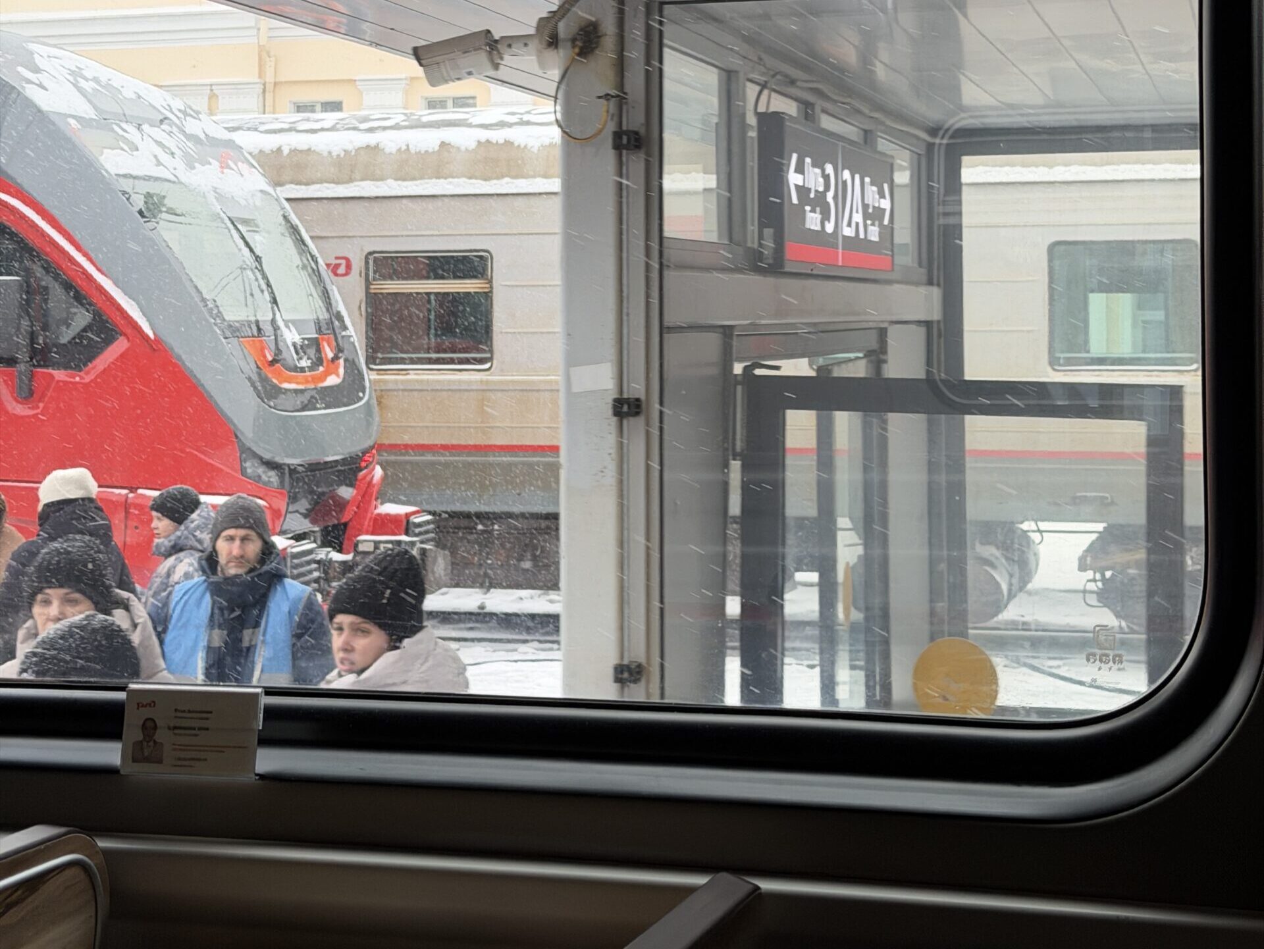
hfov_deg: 39.6
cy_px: 474
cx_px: 632
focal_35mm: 48
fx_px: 1754
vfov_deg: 30.3
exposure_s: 1/110
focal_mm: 6.76
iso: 100
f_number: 1.78
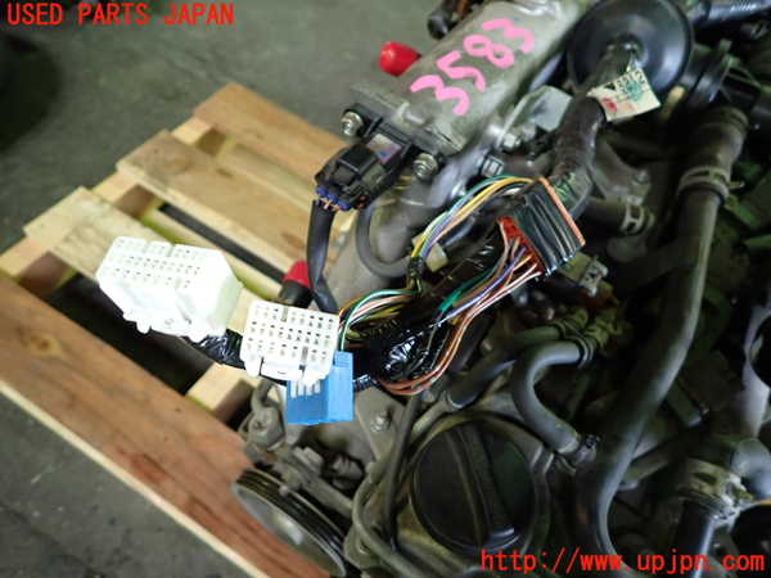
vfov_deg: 54.9
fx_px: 557
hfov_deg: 69.4
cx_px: 386
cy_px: 289
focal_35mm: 25
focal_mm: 4.5
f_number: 2
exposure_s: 1/30
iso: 250
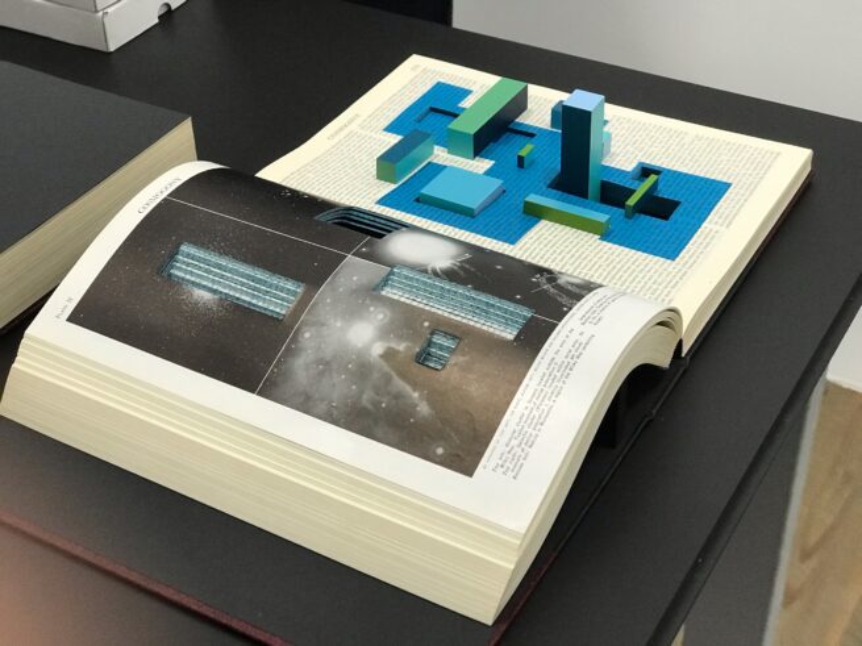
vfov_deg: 25.7
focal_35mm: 57
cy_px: 323
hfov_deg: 33.8
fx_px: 1419
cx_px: 431
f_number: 2.8
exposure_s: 1/50
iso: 200
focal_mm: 6.6
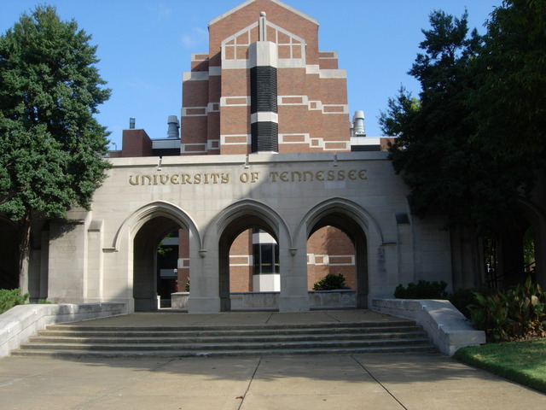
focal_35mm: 38
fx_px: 599
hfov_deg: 49.0
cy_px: 205
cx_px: 273
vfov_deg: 37.7
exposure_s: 1/406
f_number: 4.8
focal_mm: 7.8
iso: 64
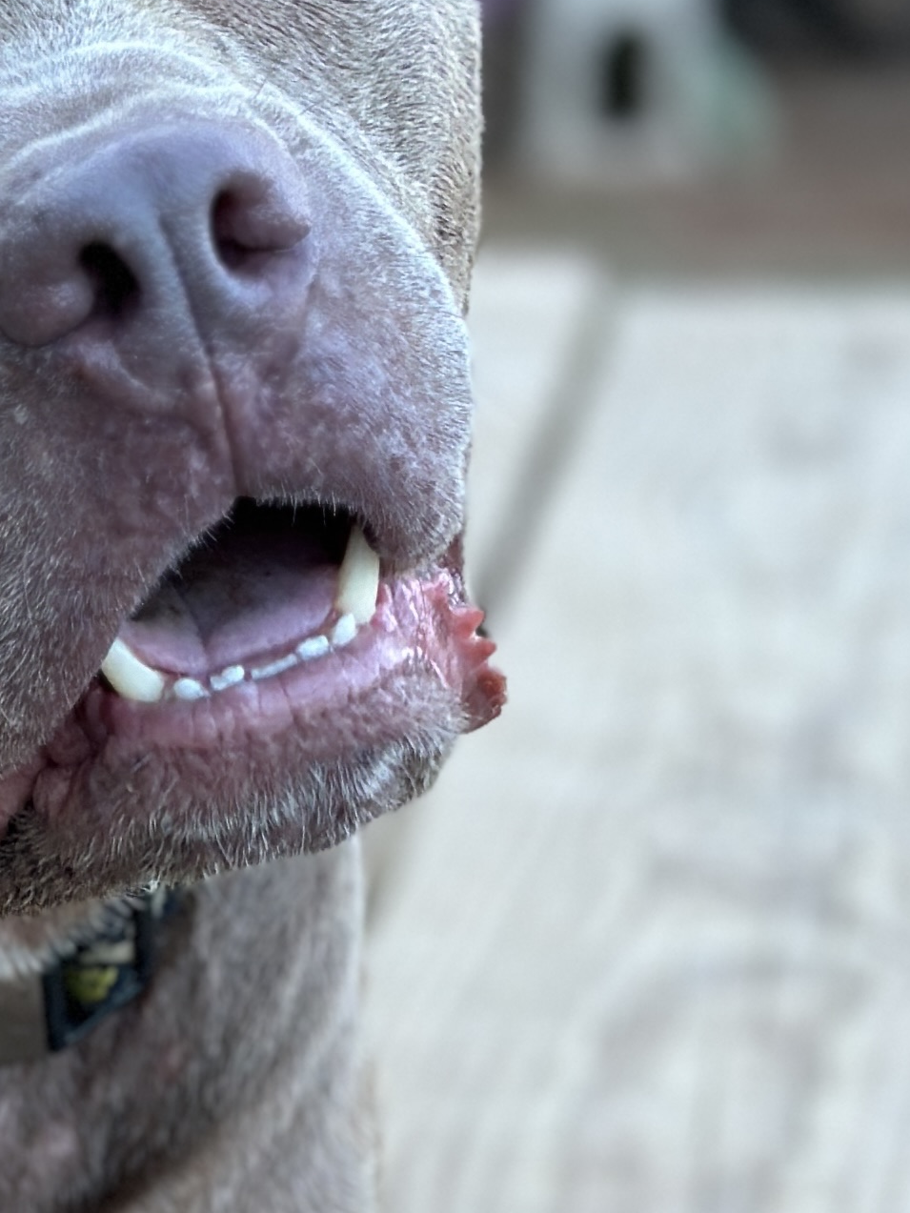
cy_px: 1160
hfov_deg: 9.7
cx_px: -107
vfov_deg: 12.9
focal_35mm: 152
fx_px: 5327
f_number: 1.78
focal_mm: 6.86
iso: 160
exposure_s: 1/120
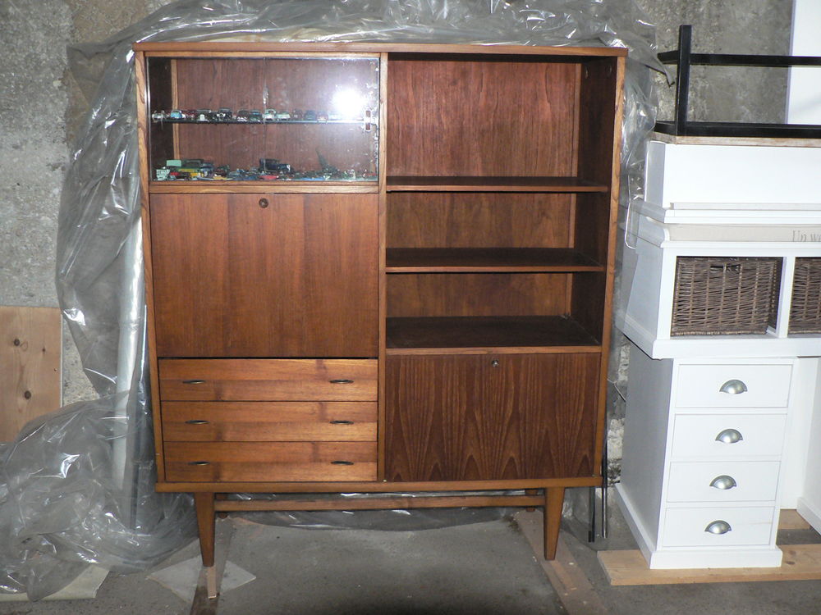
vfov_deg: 39.7
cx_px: 410
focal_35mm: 36
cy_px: 308
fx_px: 854
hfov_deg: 51.4
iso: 300
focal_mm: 6
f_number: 2.8
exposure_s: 1/60
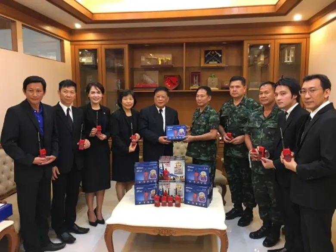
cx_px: 168
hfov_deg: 61.7
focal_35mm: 29
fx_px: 281
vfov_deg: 48.2
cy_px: 126
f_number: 2.2
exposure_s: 1/17
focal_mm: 4.15
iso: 100
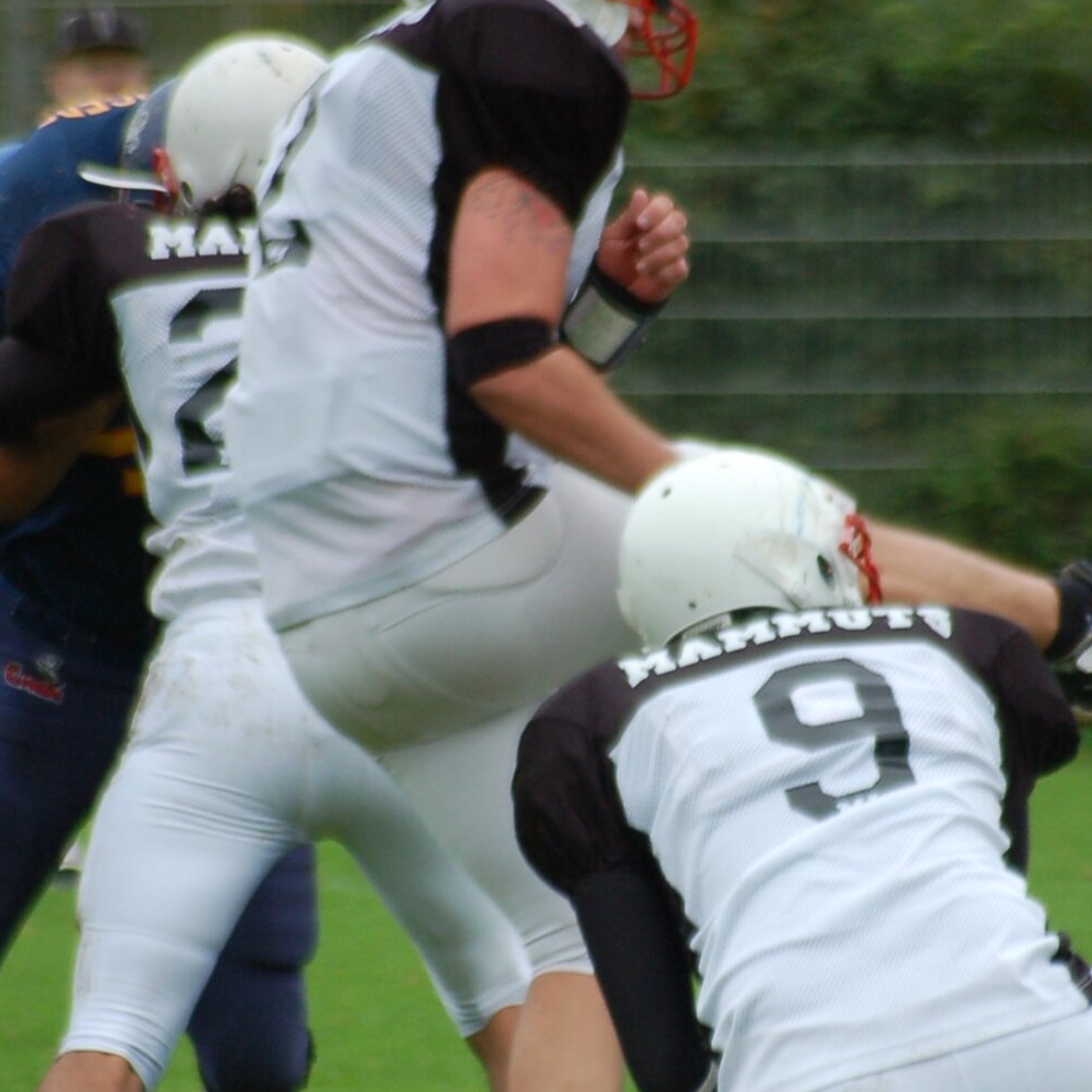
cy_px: 787
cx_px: 697
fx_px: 27196
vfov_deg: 2.3
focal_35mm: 762
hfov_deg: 2.3
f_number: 5.6
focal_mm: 270
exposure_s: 1/500
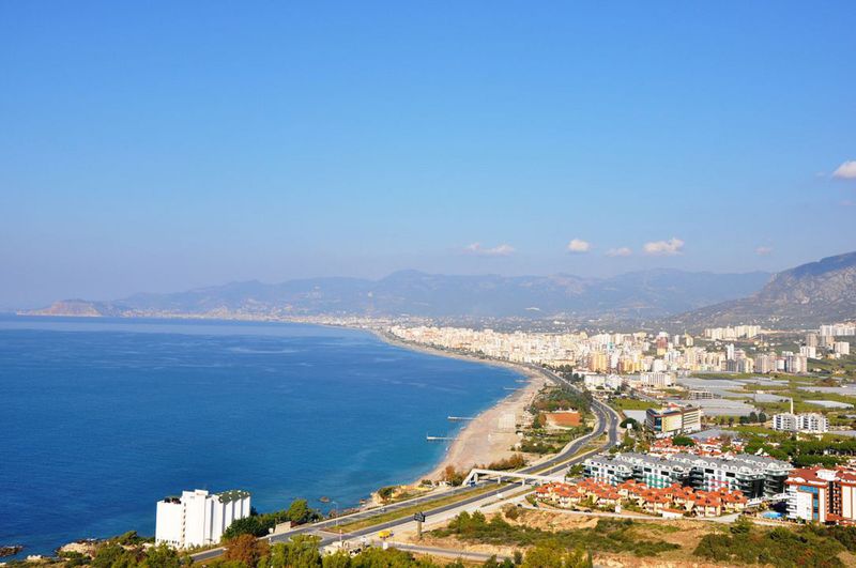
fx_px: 997
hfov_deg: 46.5
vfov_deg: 31.8
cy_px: 284
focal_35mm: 42
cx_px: 428
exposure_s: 1/400
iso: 200
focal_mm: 28
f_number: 10
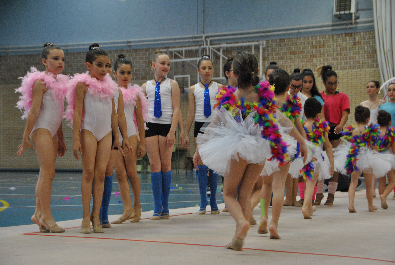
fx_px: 906
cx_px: 198
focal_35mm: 82
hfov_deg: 24.6
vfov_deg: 16.6
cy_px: 132
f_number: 5
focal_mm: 55
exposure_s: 1/100
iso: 800
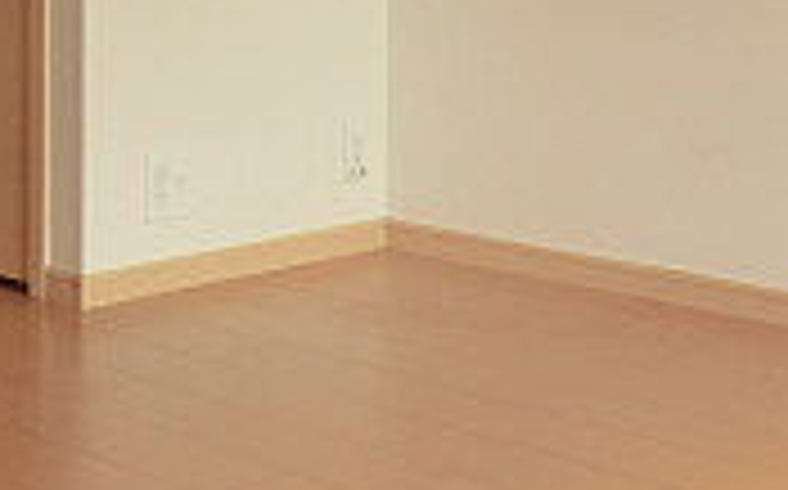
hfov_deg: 21.8
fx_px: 1995
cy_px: -27
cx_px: 81
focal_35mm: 93
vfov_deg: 13.8
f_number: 3.2
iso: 80
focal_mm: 4.3
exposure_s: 1/60
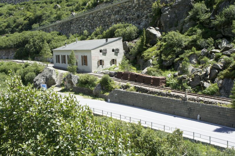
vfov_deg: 34.2
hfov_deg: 49.6
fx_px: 254
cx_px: 118
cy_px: 78
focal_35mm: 39
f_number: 8
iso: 200
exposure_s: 1/160
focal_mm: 26
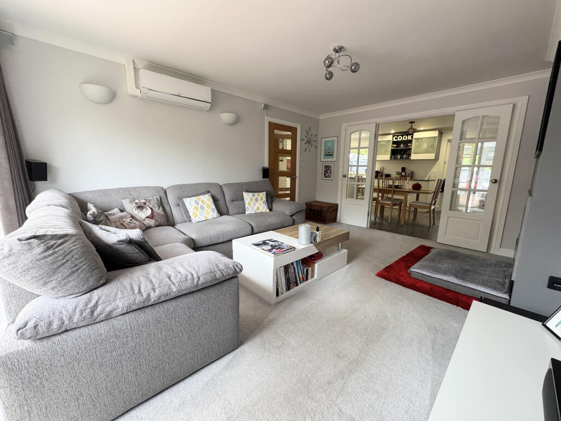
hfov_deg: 102.1
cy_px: 210
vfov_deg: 85.7
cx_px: 280
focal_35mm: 14
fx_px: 227
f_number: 2.2
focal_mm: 2.22
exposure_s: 1/50
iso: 250
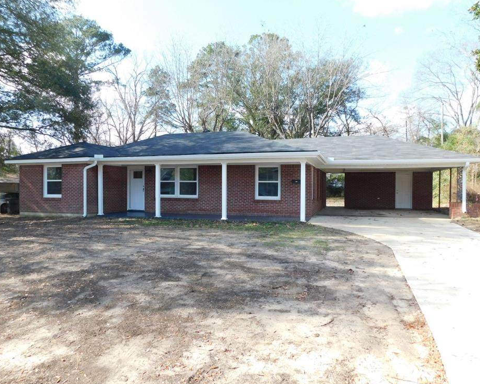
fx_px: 369
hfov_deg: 66.0
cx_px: 226
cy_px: 190
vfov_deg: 54.9
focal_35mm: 26
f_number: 3
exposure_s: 1/320
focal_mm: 4.1
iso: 125
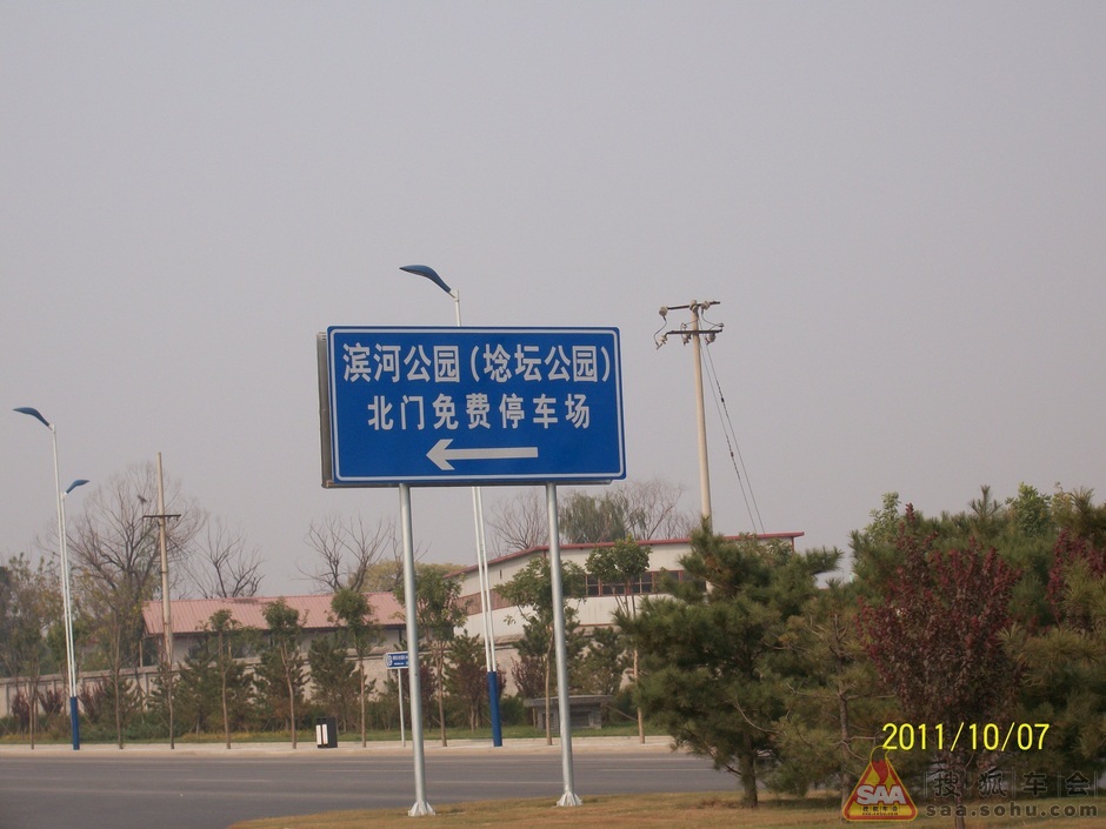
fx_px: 3355
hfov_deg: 18.7
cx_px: 553
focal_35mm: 105
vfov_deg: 14.1
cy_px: 414
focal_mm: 18.8
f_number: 5.7
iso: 80
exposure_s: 1/400
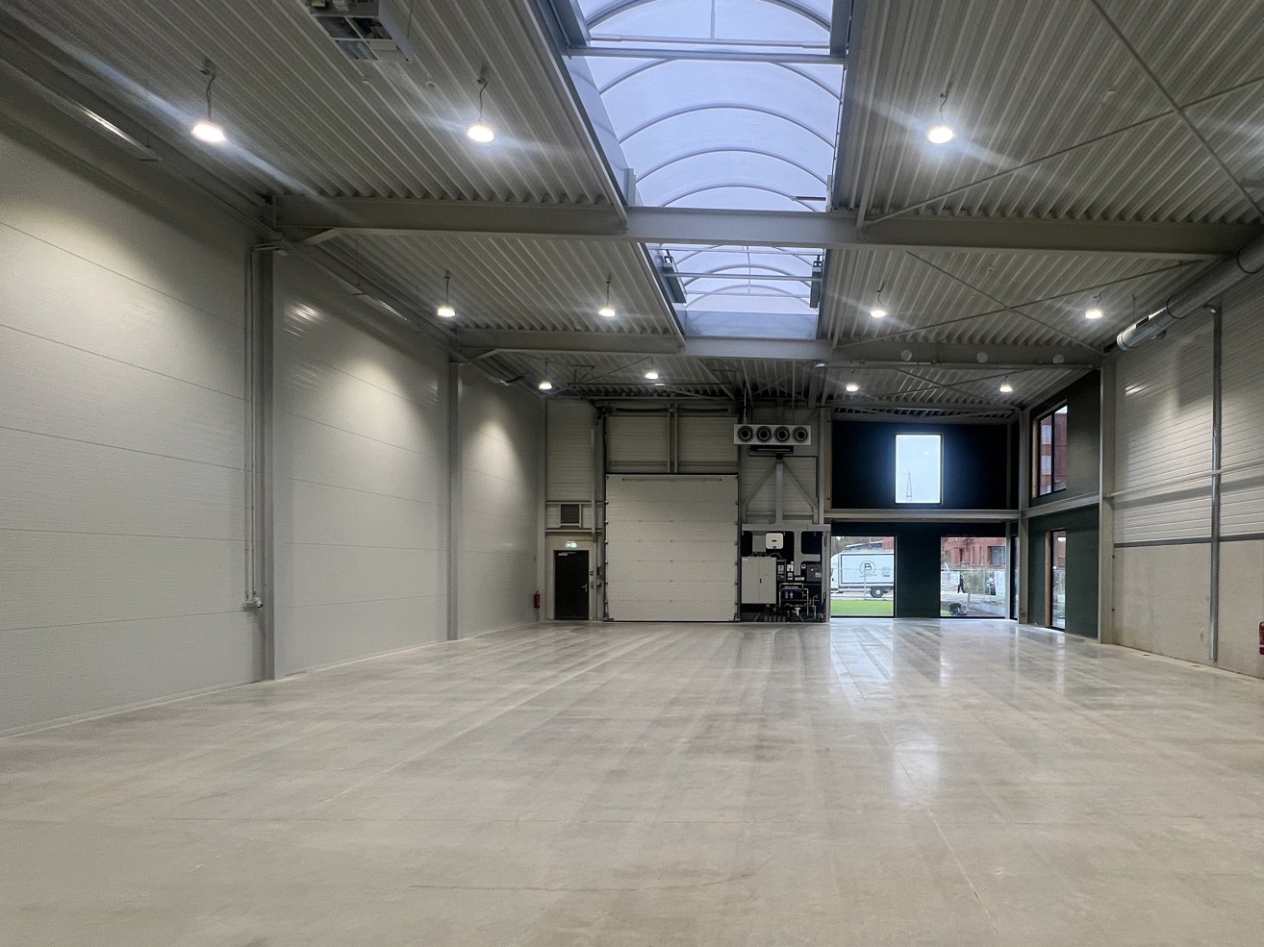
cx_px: 795
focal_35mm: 19
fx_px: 694
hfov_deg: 83.0
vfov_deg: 67.8
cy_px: 583
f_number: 1.8
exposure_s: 1/100
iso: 80
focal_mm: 1.57
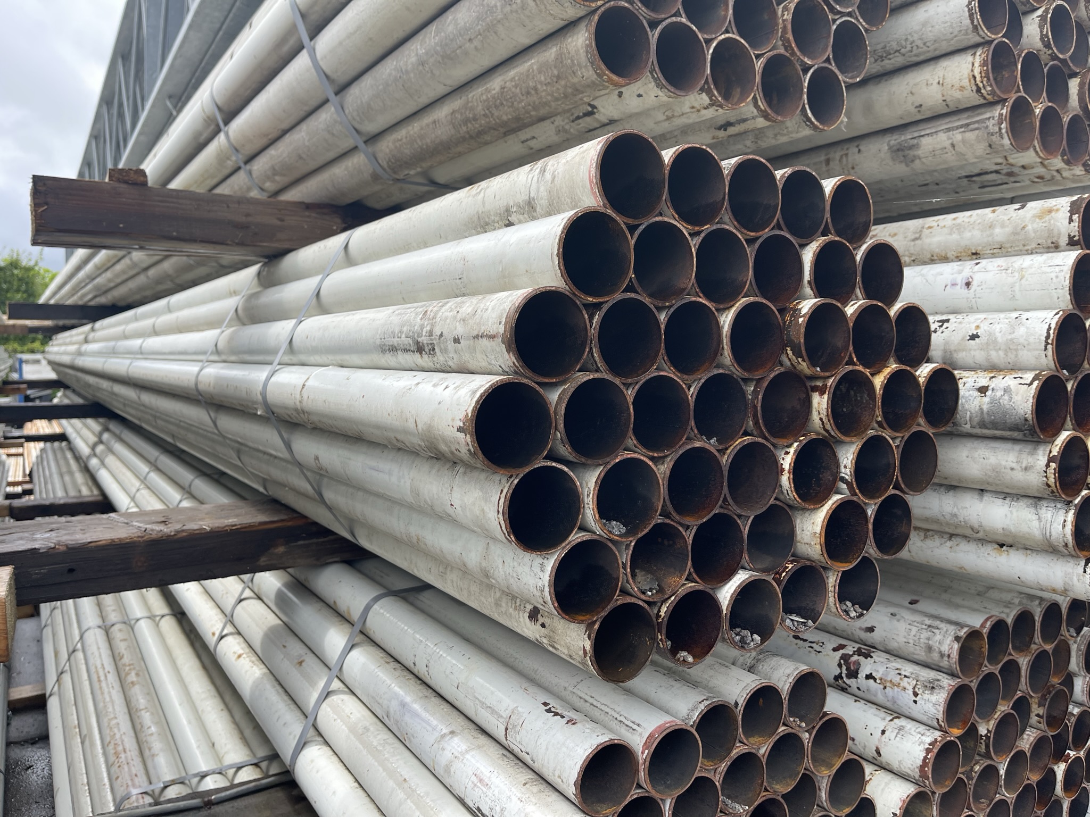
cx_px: 545
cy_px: 408
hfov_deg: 67.3
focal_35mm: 26
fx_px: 819
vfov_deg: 53.1
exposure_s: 1/945
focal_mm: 5.1
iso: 32
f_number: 1.6
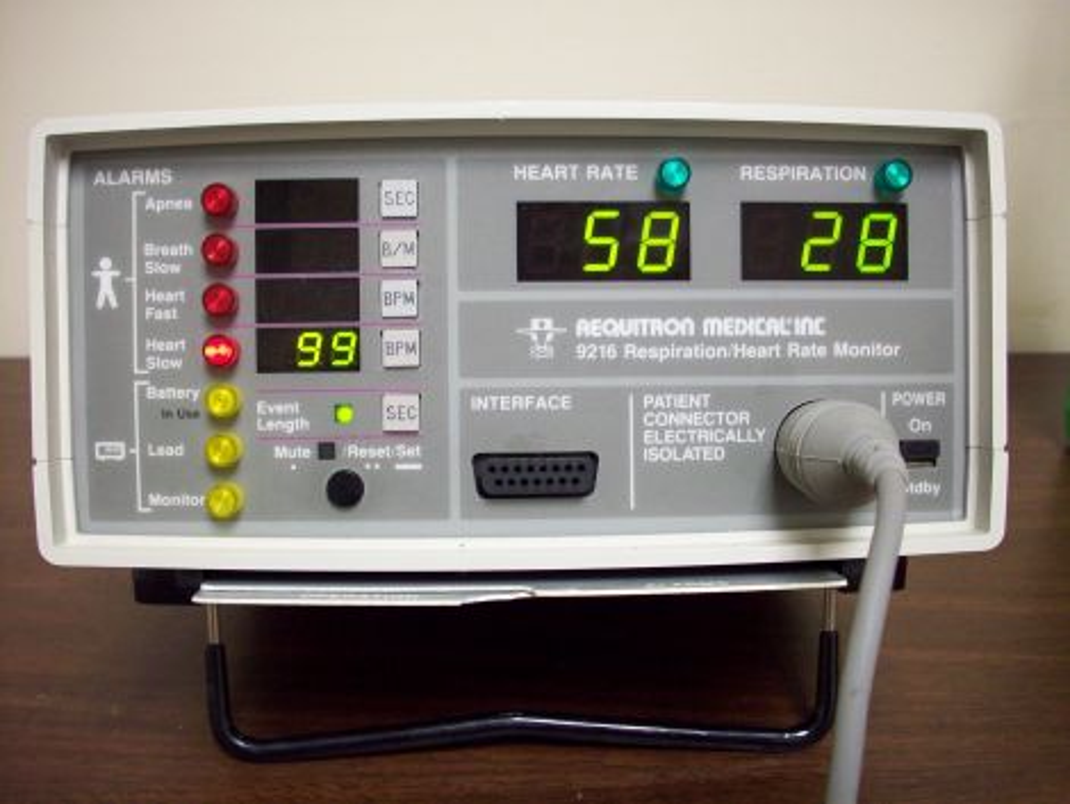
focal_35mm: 37
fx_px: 1144
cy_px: 402
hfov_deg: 50.1
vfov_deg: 38.7
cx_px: 535
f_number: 2.8
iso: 160
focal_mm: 6.2
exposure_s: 1/14.8
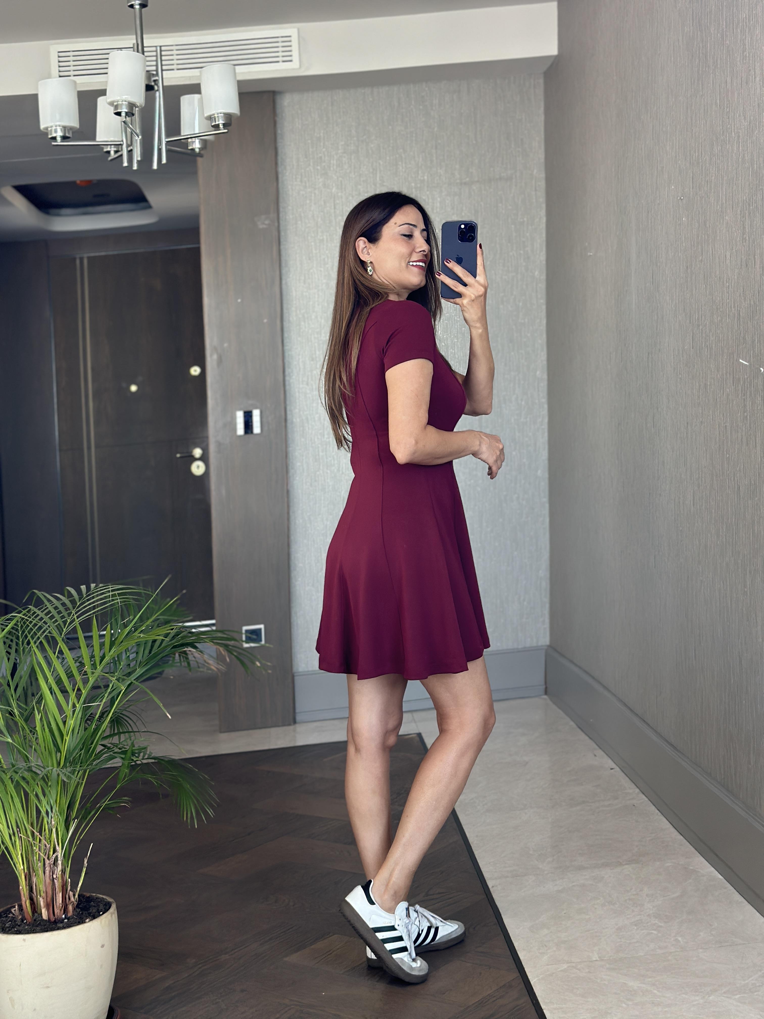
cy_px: 510
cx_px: 382
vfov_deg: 39.7
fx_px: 1413
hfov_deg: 30.3
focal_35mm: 48
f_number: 1.78
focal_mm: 6.86
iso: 125
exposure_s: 1/97
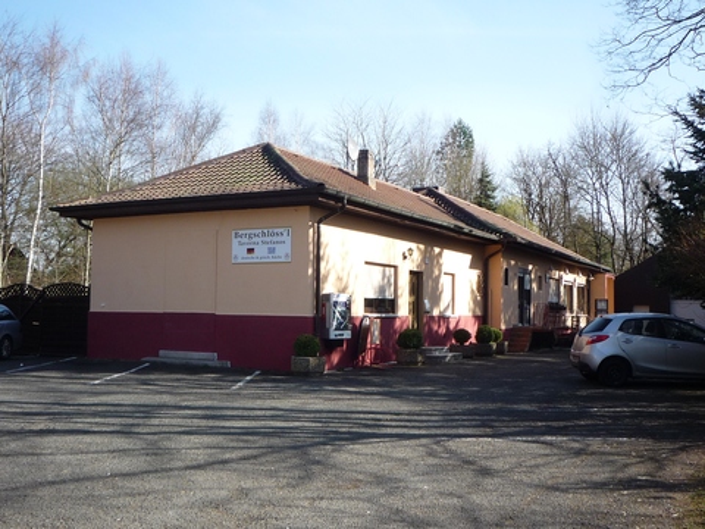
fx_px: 794
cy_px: 264
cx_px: 352
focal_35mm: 39
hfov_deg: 47.9
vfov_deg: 36.8
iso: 100
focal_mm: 5.2
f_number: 4
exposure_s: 1/320
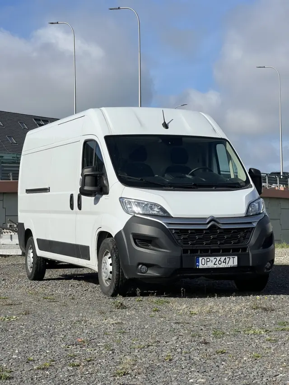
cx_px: 144
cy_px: 192
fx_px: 857
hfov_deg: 19.1
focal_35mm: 77
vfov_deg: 25.3
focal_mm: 9
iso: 32
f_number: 2.8
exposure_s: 1/1193
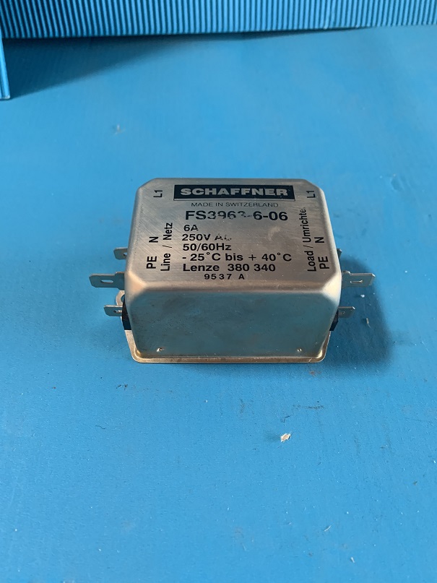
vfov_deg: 67.3
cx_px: 218
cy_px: 292
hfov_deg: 53.1
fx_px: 438
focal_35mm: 26
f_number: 1.8
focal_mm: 4.25
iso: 250
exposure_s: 1/60
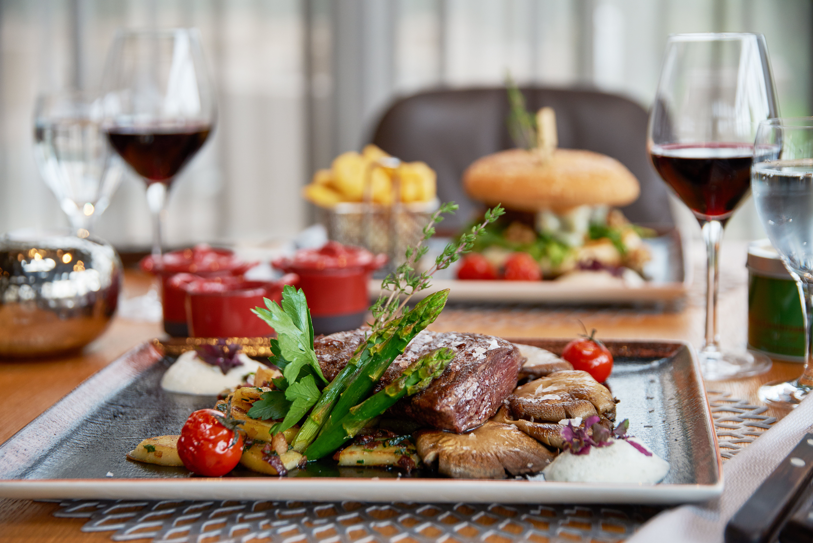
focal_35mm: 75
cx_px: 406
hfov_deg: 27.0
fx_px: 1694
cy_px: 272
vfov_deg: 18.2
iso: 400
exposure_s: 1/80
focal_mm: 75
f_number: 4
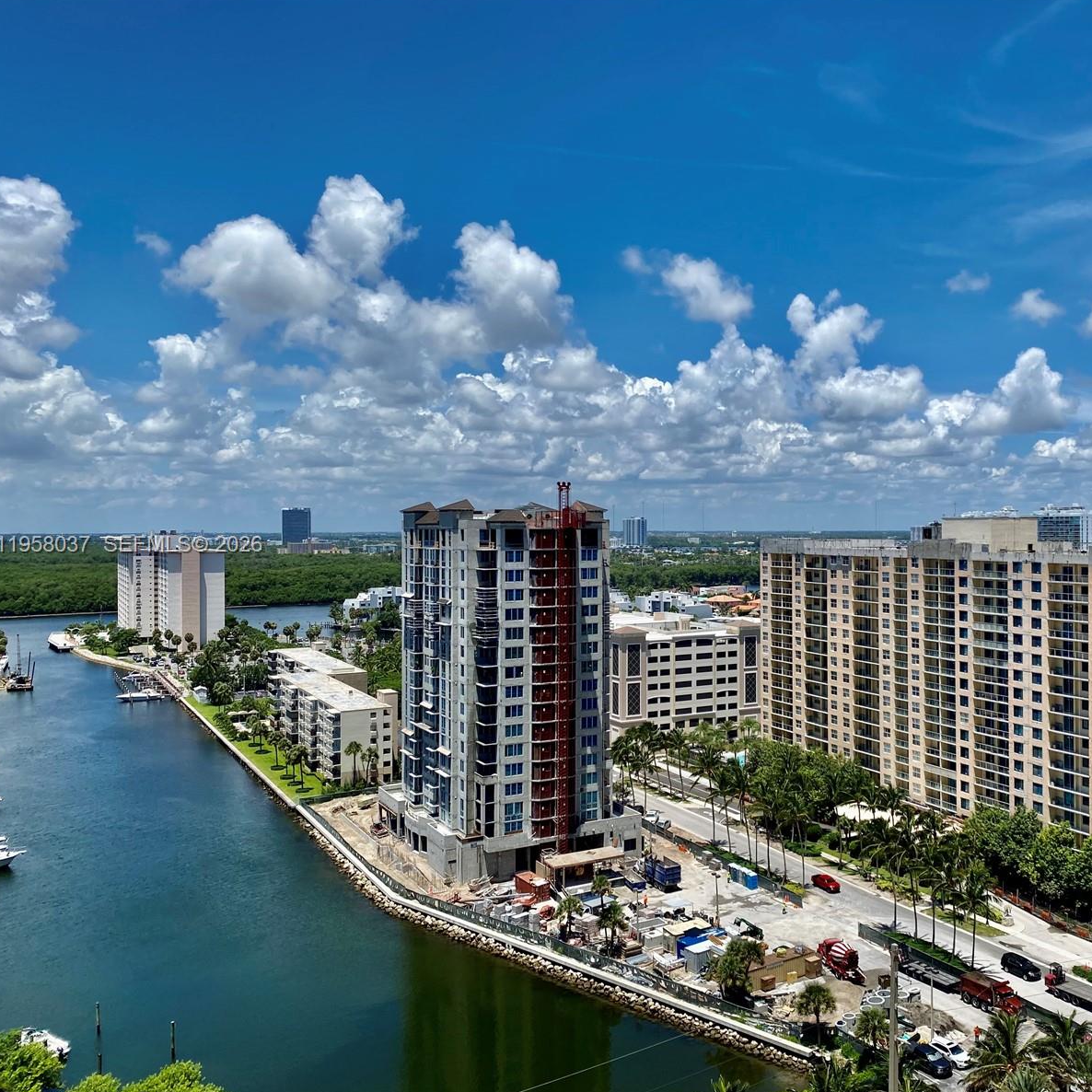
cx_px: 713
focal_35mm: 31
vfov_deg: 52.5
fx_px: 1106
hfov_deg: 51.7
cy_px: 546
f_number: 1.8
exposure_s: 1/3125
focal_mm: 4.25
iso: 32
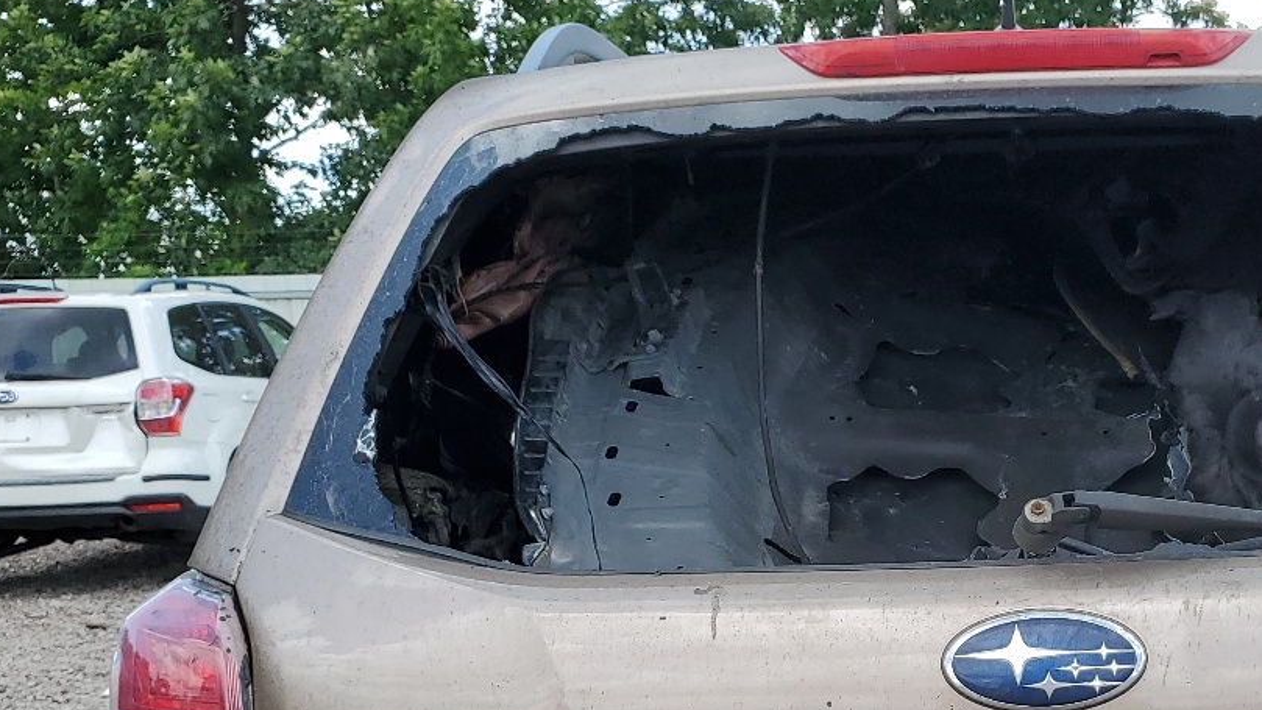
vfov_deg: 20.7
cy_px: 716
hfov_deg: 35.7
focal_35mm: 56
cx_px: 1056
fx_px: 1874
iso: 50
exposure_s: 1/1250
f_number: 1.5
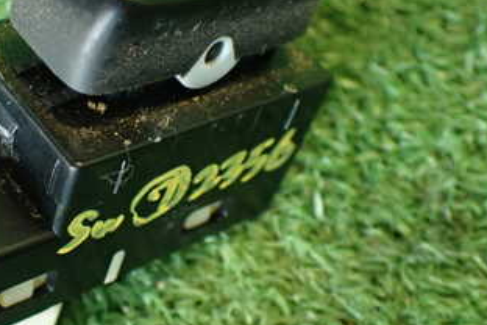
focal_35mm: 64
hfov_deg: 30.4
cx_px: 73
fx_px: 866
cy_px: 145
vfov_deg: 21.2
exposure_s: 1/30
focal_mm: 5.79
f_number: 2.4
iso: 320
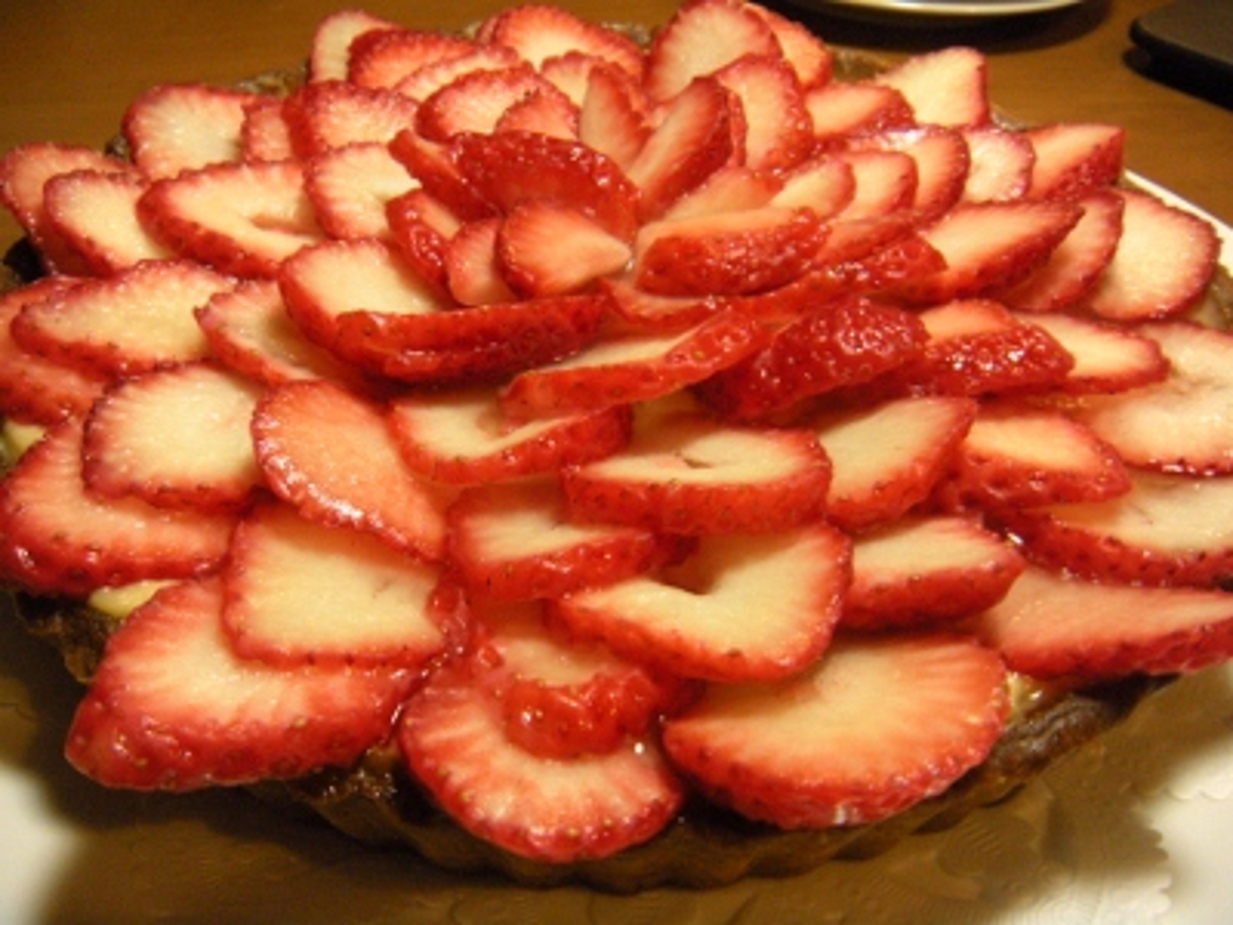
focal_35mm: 35
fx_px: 1247
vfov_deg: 40.7
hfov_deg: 52.6
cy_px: 462
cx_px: 616
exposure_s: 1/60
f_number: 3.8
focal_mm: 5.9
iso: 334
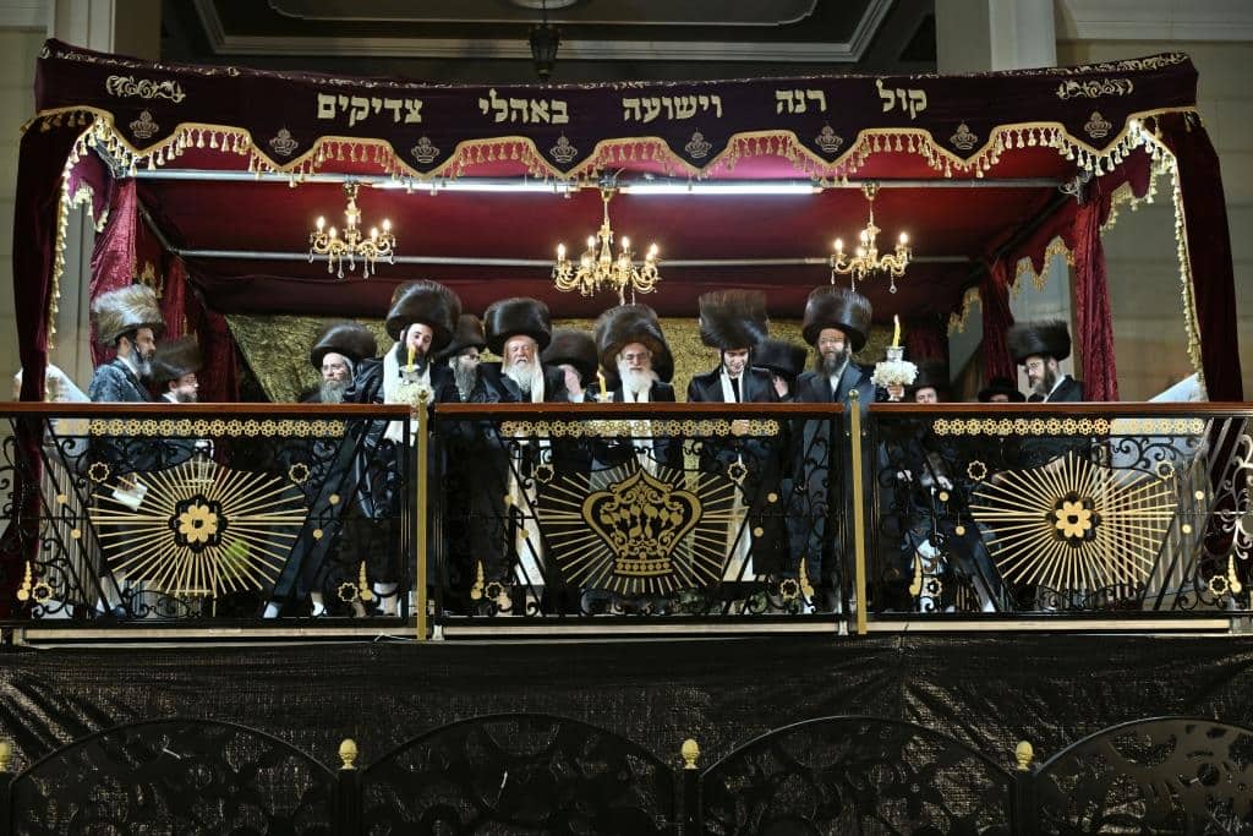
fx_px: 1740
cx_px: 626
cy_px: 418
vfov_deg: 27.0
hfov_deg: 39.6
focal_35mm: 50
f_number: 4
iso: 500
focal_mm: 50
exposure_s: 1/320
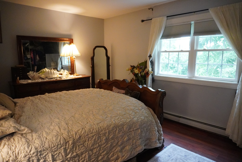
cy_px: 81
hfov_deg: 73.7
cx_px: 121
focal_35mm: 24
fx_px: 161
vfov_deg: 53.1
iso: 6400
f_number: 3.5
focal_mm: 16
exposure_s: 1/160
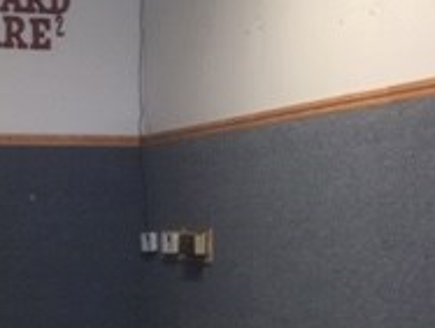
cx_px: 30
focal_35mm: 99
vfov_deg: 14.9
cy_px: 242
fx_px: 1246
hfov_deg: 19.4
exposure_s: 1/15
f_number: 2.2
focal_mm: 4.15
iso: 50
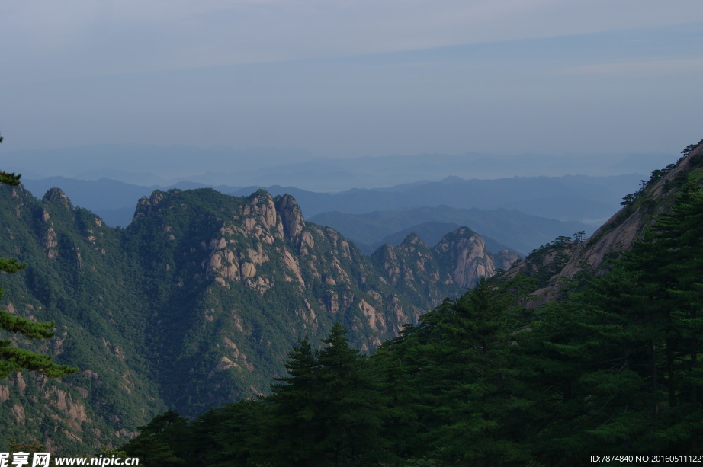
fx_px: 975
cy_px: 214
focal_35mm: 50
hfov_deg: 39.6
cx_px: 368
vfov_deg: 26.9
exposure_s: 1/400
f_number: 6.3
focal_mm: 30
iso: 100
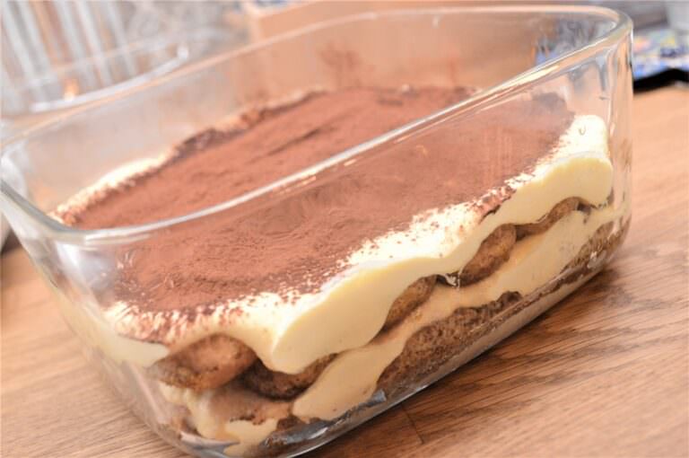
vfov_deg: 30.8
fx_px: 831
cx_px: 344
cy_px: 229
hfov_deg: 45.0
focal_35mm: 44
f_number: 4.5
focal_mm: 29
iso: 1600
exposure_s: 1/60
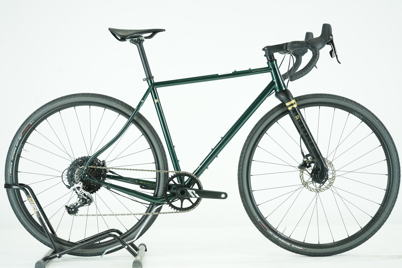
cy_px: 134
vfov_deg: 20.6
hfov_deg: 30.5
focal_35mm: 66
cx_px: 201
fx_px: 737
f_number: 5.6
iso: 2500
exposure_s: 1/200
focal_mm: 66
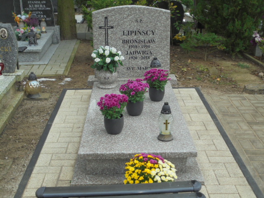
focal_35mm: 49
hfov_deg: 38.9
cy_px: 99
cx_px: 132
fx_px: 374
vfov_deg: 29.7
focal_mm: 8.9
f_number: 4.8
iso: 100
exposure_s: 1/100
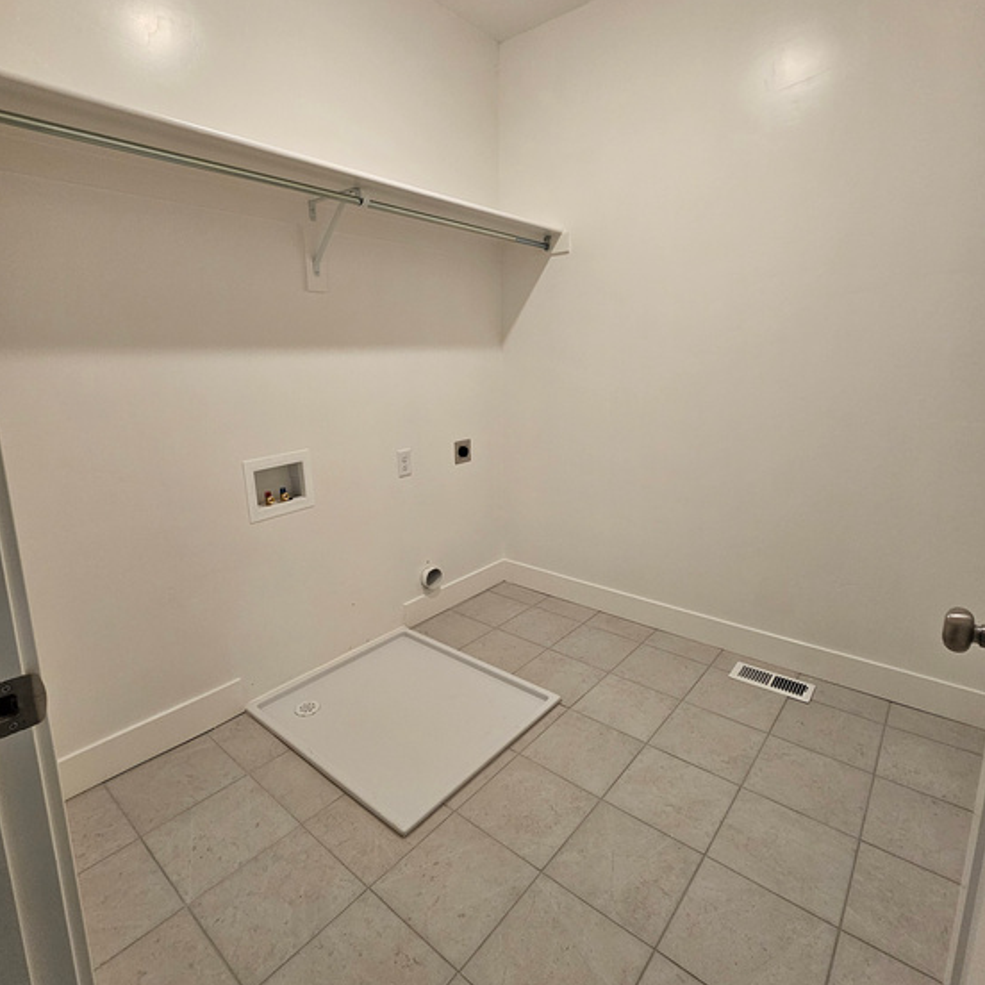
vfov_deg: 87.3
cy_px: 460
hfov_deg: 87.4
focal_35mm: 16
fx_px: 515
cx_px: 505
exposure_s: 1/60
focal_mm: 2.2
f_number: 2.2
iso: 160
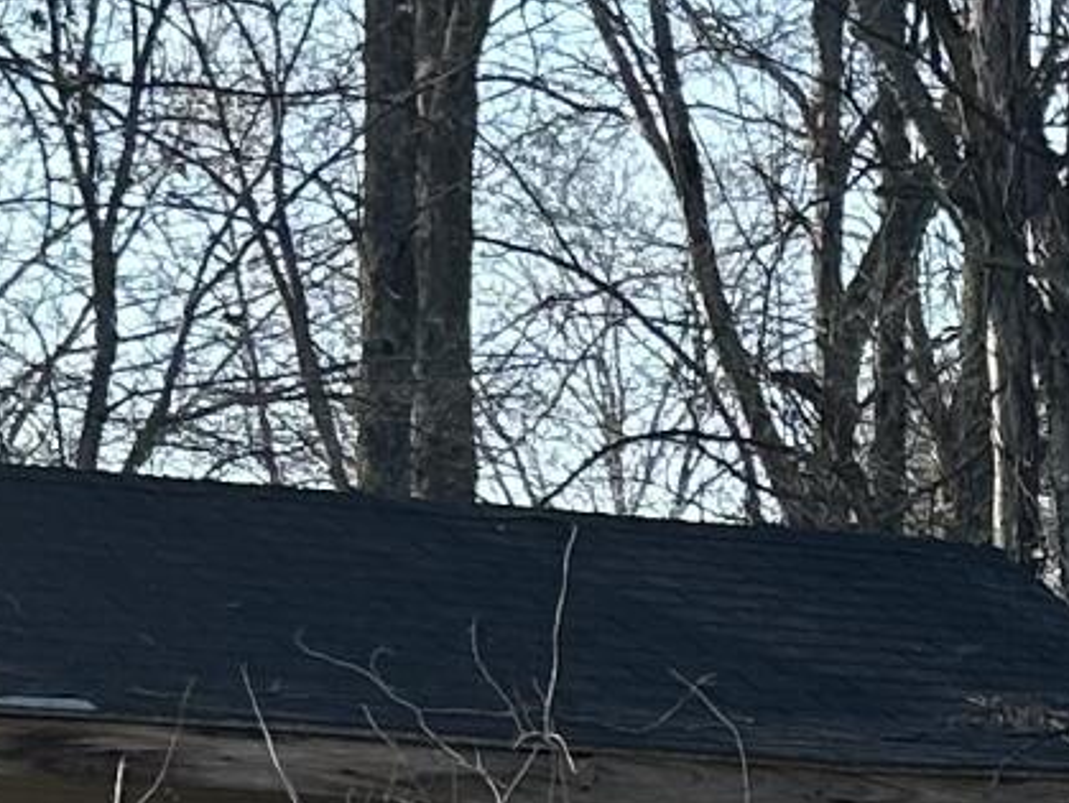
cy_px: 1535
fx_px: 5749
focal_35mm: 186
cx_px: 2217
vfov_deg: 7.7
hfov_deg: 9.8
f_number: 1.5
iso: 50
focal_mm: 5.7
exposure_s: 1/1344
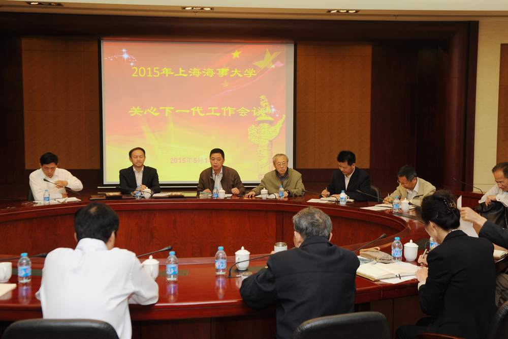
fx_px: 592
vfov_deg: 31.9
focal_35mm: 42
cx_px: 254
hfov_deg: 46.4
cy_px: 170
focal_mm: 42
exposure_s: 1/60
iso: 800
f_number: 6.3
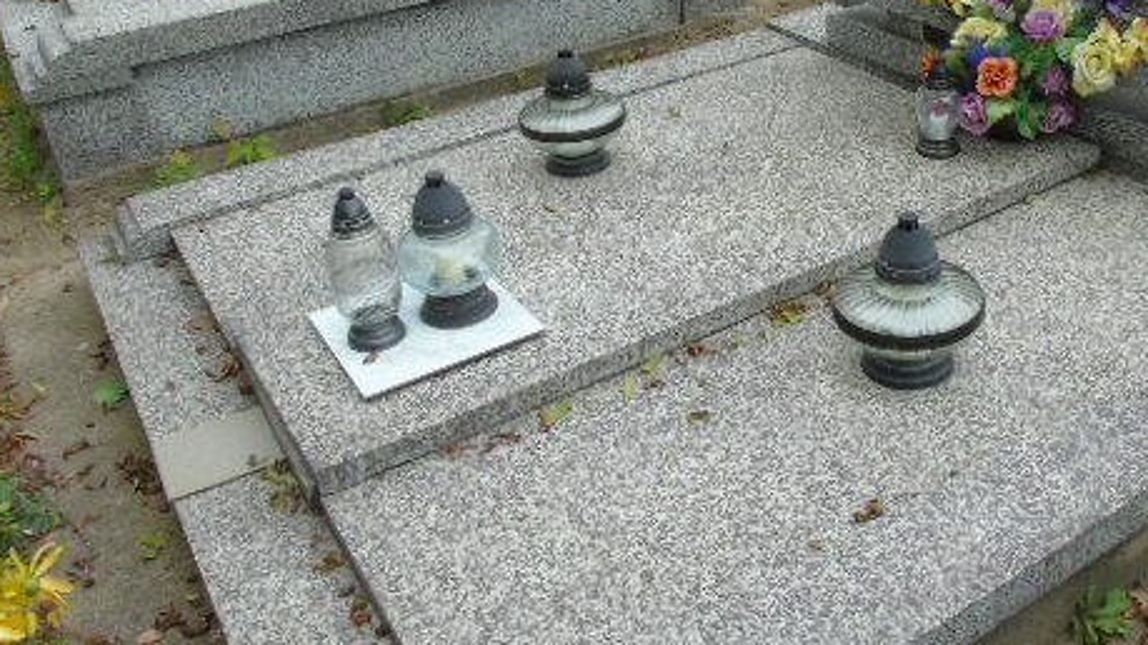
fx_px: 1157
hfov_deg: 51.7
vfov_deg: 30.9
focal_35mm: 38
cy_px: 205
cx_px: 773
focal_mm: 4.4
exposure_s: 1/160
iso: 80
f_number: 3.4
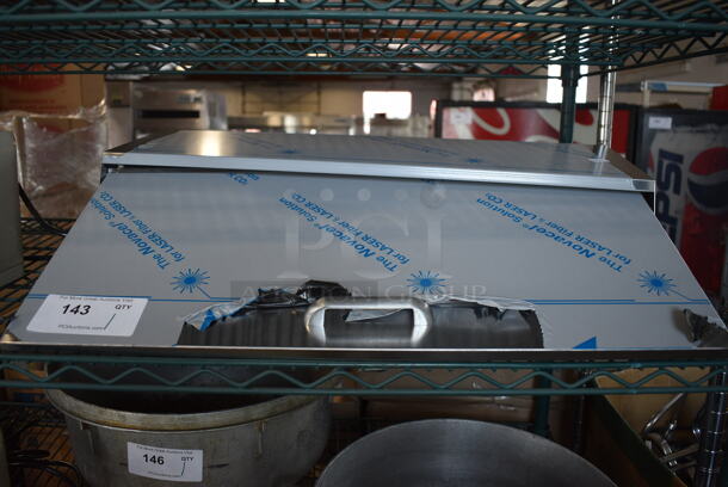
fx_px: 607
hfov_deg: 61.9
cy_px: 244
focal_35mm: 30
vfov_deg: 43.7
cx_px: 364
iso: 640
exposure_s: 1/250
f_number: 3.5
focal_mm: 20
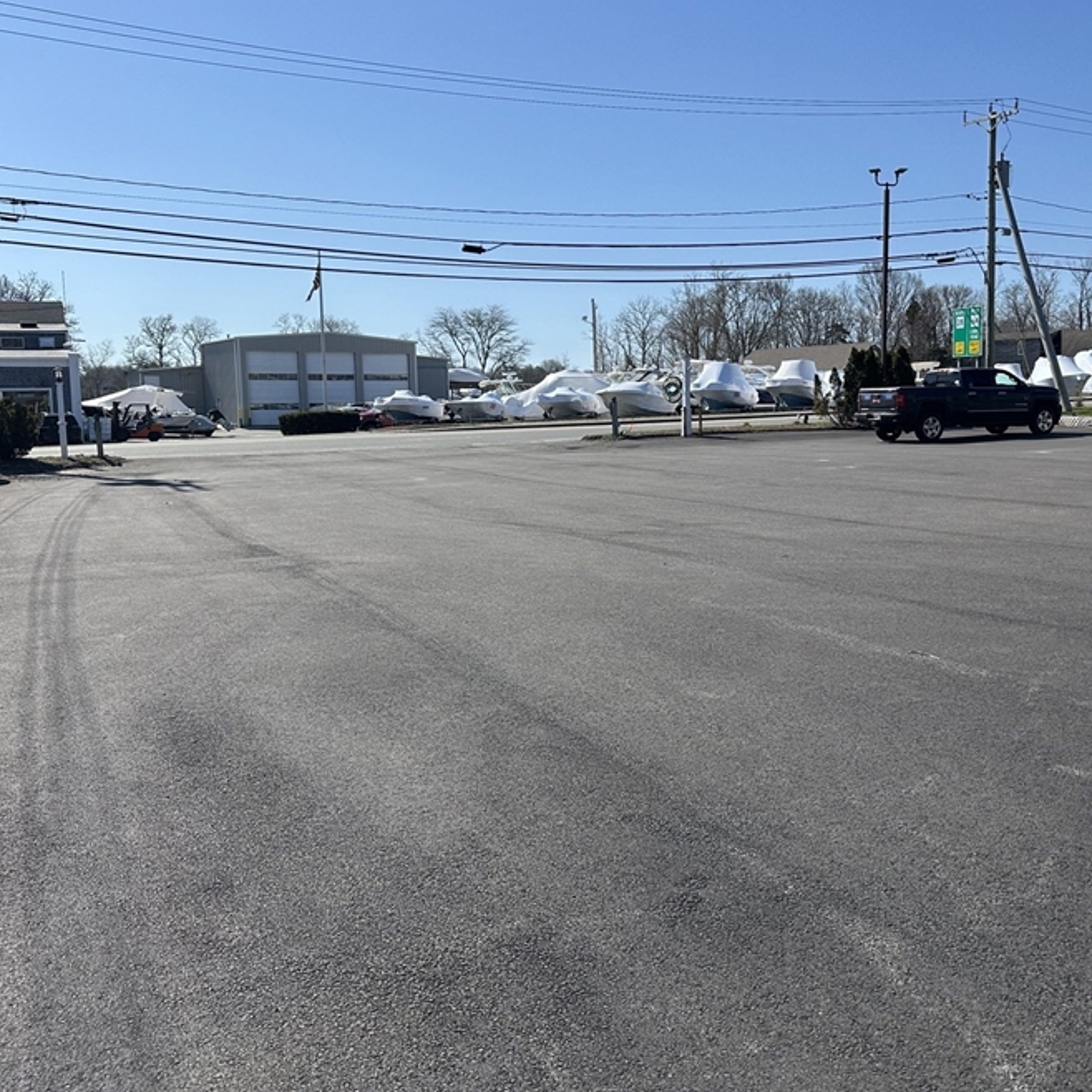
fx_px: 1178
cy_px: 546
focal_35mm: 33
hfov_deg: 49.7
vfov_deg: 49.7
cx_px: 602
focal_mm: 6.86
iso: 80
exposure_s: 1/5525
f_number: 1.78
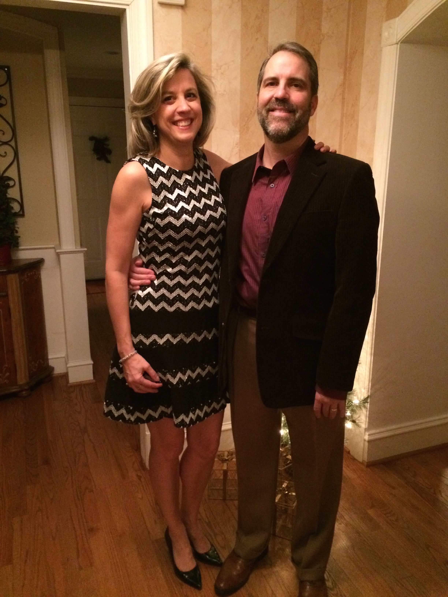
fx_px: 500
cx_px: 224
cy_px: 298
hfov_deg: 48.2
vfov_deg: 61.7
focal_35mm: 29
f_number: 2.2
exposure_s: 1/15
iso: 500
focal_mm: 4.15
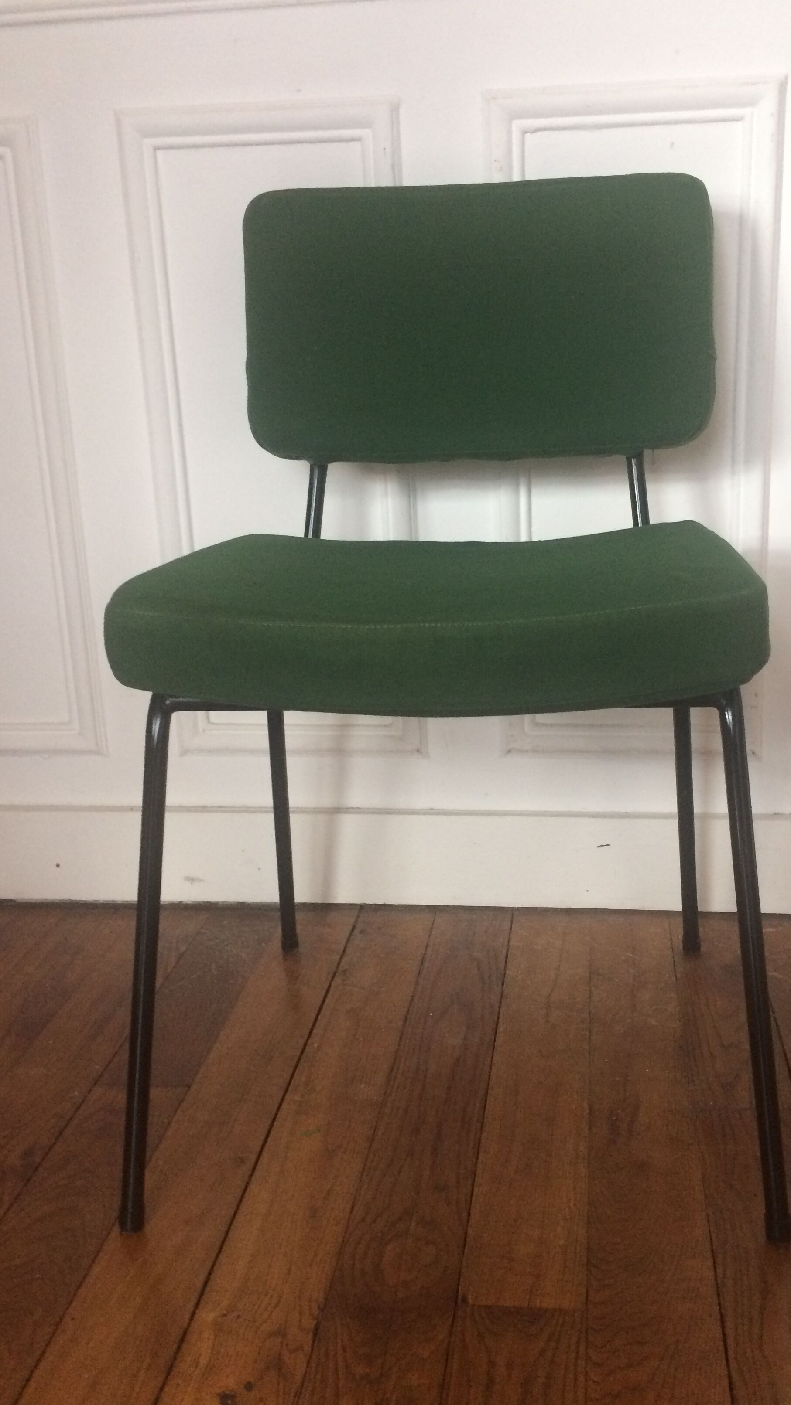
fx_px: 1193
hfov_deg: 36.5
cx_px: 485
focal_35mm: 32
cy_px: 702
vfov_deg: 61.0
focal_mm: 4.15
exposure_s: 1/33
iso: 250
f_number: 2.2
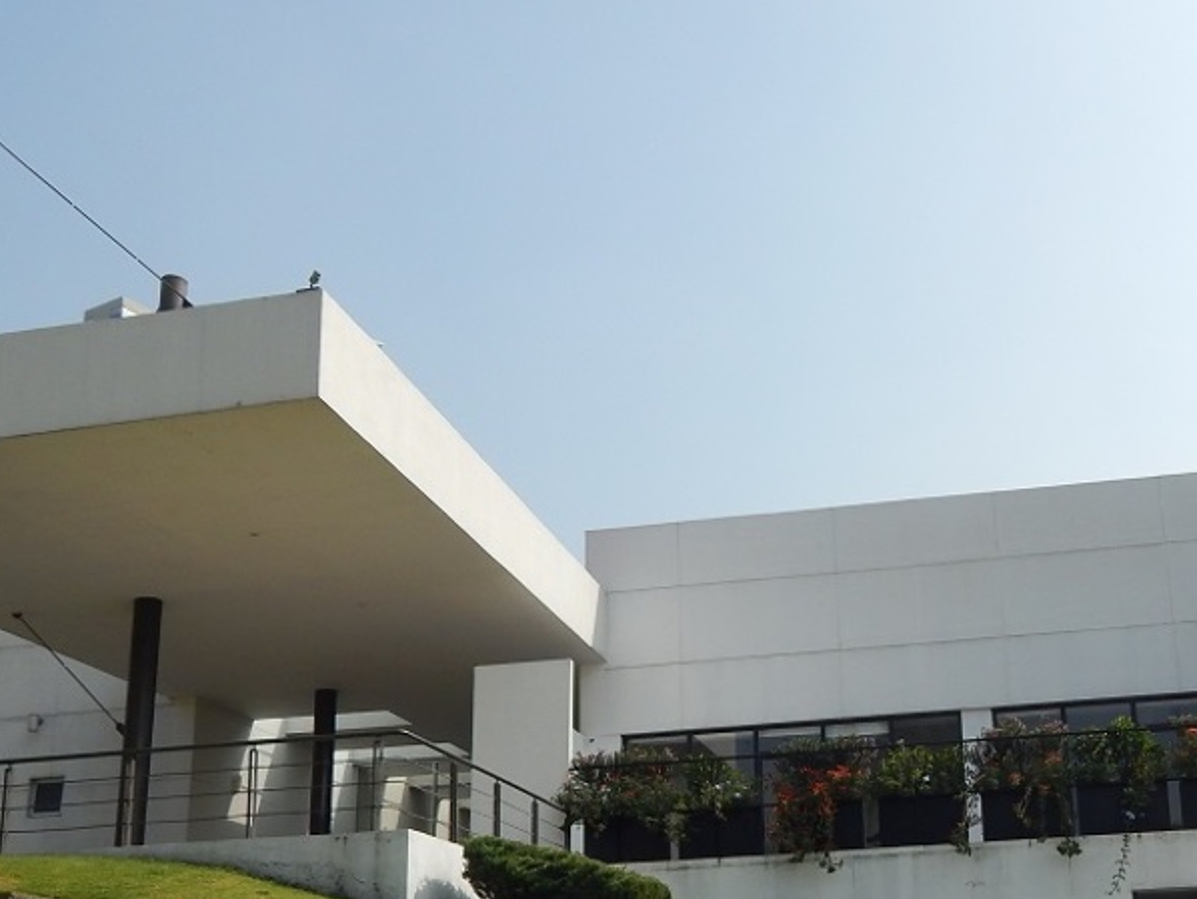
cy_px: 733
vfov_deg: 34.0
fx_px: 1418
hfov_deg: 45.0
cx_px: 815
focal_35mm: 41
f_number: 6
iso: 125
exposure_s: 1/800
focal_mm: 4
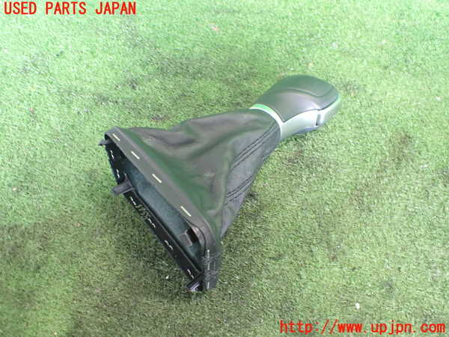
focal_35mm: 30
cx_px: 224
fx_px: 389
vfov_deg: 46.8
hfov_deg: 60.0
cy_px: 168
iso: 800
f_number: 2.3
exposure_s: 1/40
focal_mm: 5.4
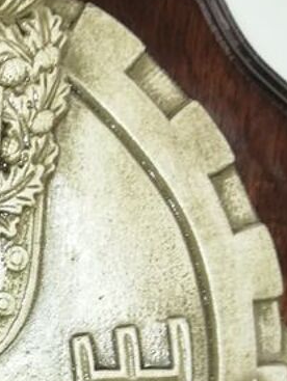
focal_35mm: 98
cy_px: 301
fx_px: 1081
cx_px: -86
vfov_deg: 19.8
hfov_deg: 14.5
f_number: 1.8
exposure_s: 1/50
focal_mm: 3.62
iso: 64
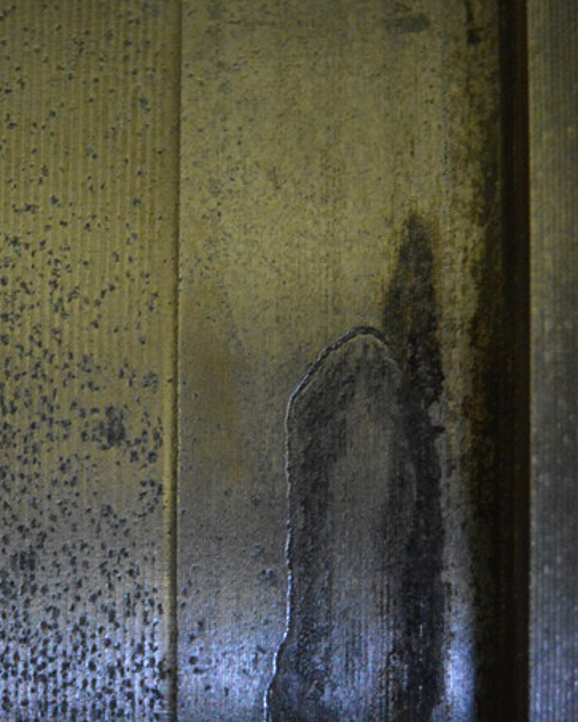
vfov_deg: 9.4
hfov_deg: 7.5
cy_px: 512
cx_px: 228
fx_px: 4384
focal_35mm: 205
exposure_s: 1/60
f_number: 5.6
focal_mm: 55
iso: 3200
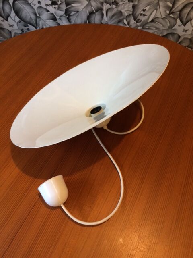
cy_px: 129
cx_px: 96
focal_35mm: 29
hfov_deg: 48.2
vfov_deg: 61.7
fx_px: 216
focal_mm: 4.15
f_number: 2.2
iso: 200
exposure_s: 1/33
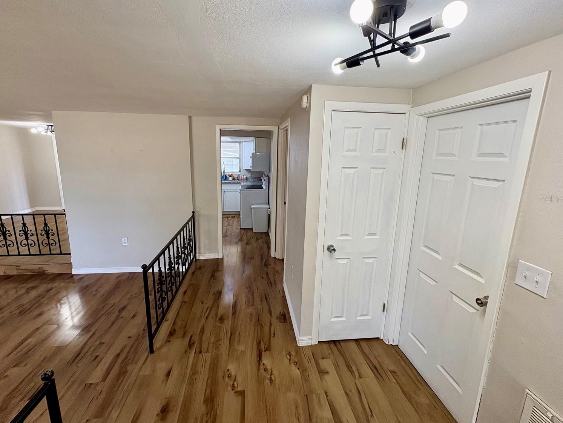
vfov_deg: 81.7
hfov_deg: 98.1
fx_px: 244
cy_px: 199
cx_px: 274
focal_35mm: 15
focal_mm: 2.22
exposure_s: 1/120
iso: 125
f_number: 2.2
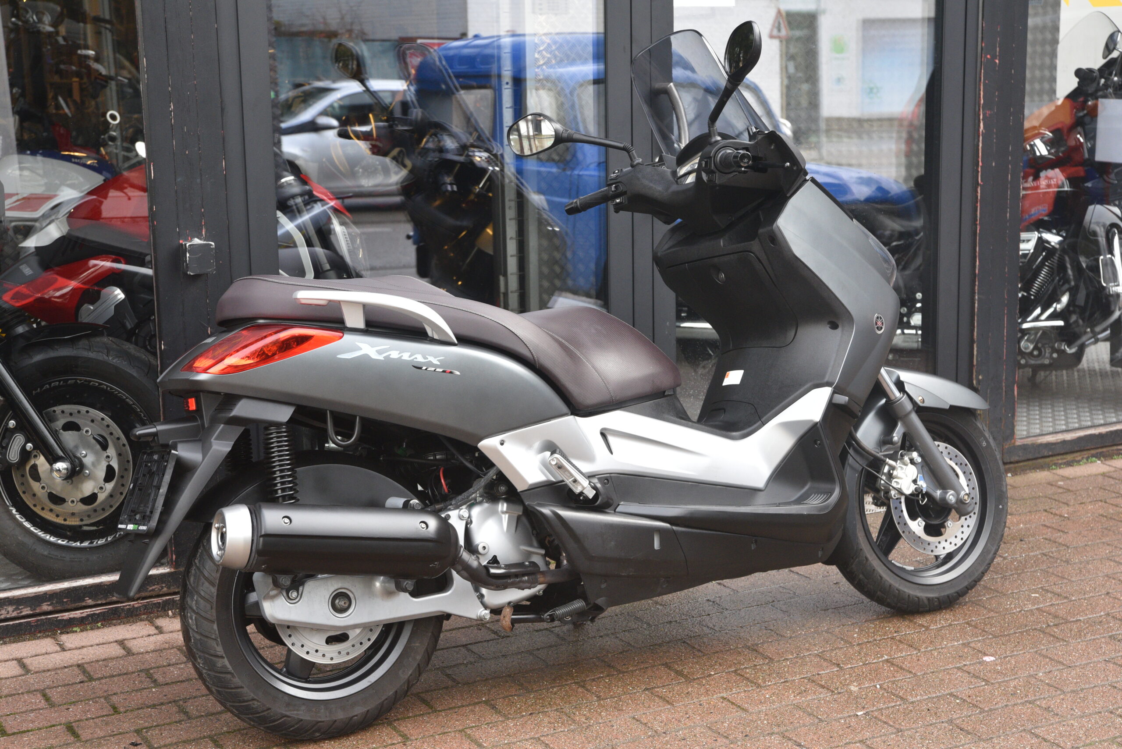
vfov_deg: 22.6
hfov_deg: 33.4
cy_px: 374
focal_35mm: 60
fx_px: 1871
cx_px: 561
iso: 2000
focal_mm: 60
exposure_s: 1/200
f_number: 7.1
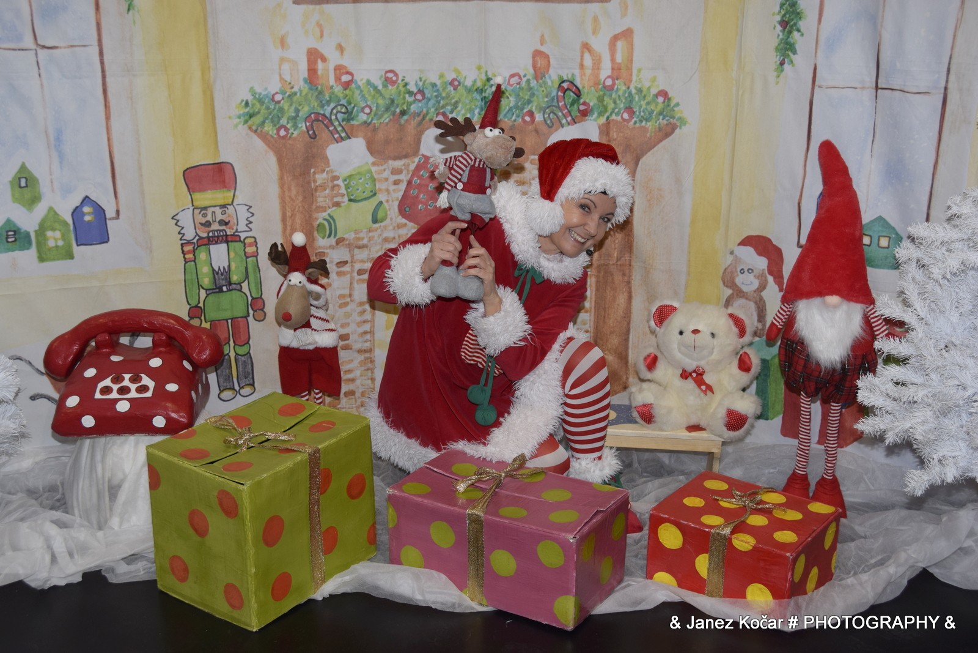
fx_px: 1182
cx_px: 489
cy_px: 326
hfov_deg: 45.0
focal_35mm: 44
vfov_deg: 30.9
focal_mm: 29
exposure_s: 1/60
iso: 400
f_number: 5.6
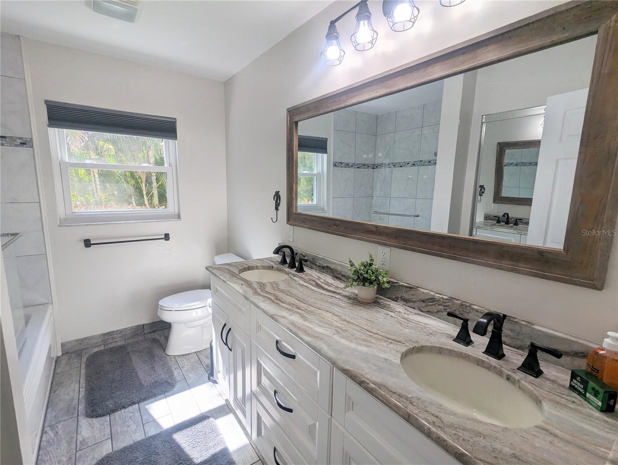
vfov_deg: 78.2
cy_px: 232
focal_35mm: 16
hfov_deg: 94.4
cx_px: 309
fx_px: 286
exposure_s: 1/179
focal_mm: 2.35
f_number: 2.2
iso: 44
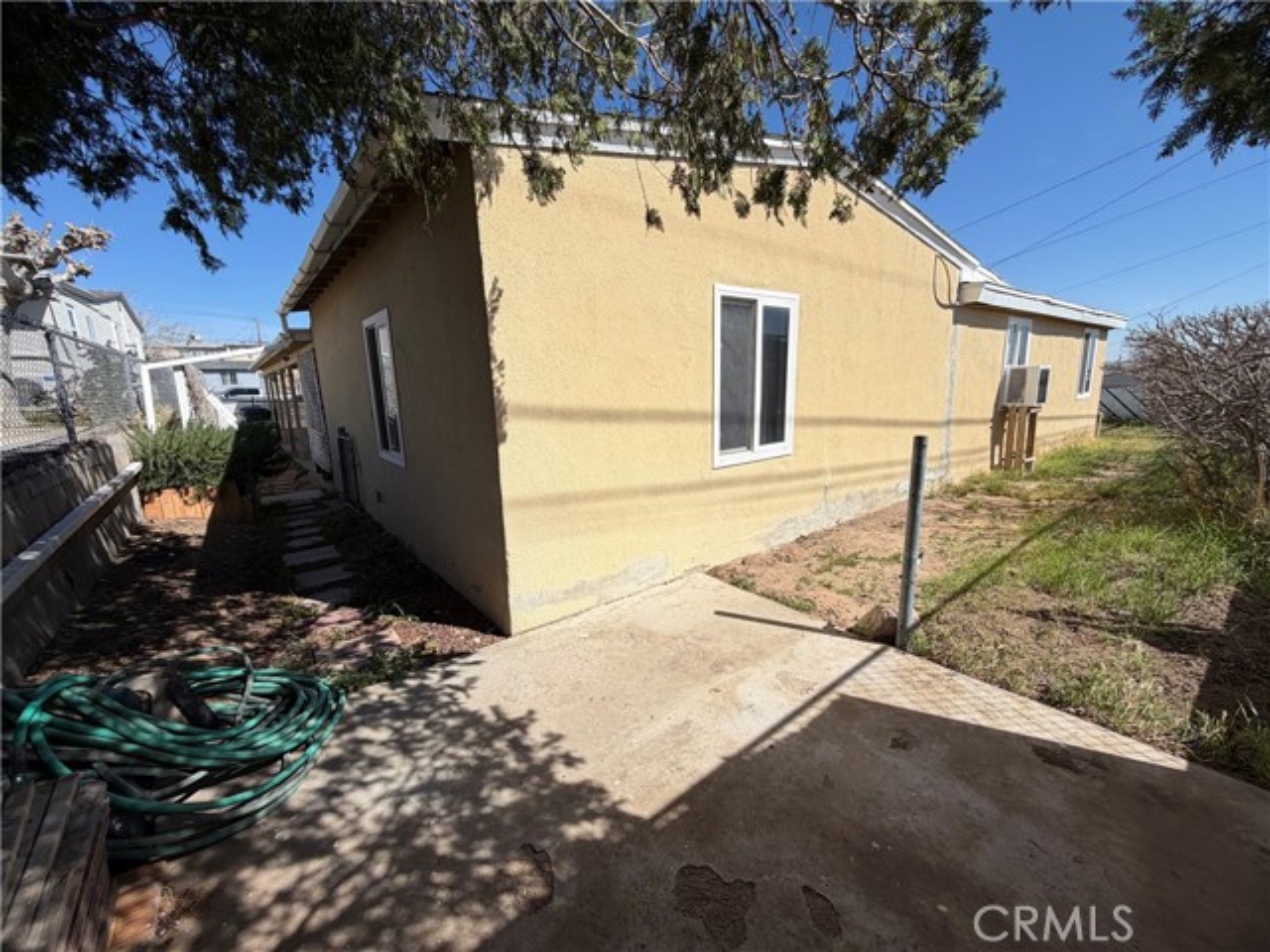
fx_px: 514
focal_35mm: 14
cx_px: 635
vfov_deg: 85.7
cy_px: 476
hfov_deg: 102.1
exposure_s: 1/1189
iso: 20
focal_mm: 2.22
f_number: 2.2
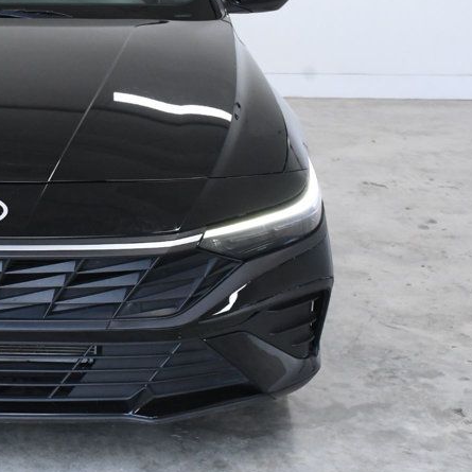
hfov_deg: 18.9
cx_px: -48
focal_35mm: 88
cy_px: 135
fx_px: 1358
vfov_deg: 19.6
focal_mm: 30
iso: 2500
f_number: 10
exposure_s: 1/400
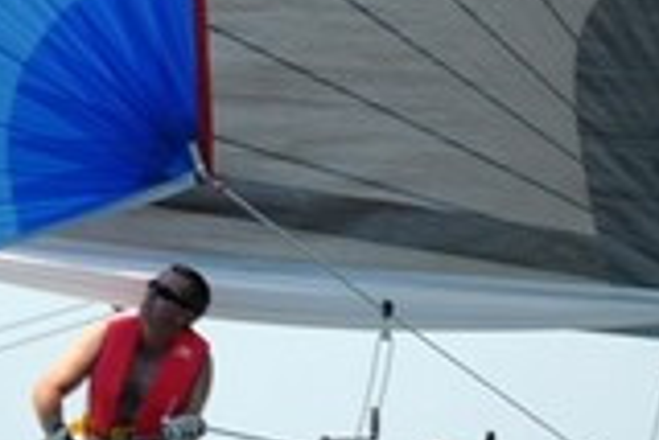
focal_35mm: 462
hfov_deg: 4.5
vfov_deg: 3.0
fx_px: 8461
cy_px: 49
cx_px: 16
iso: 100
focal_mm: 55
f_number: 7.1
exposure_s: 1/200
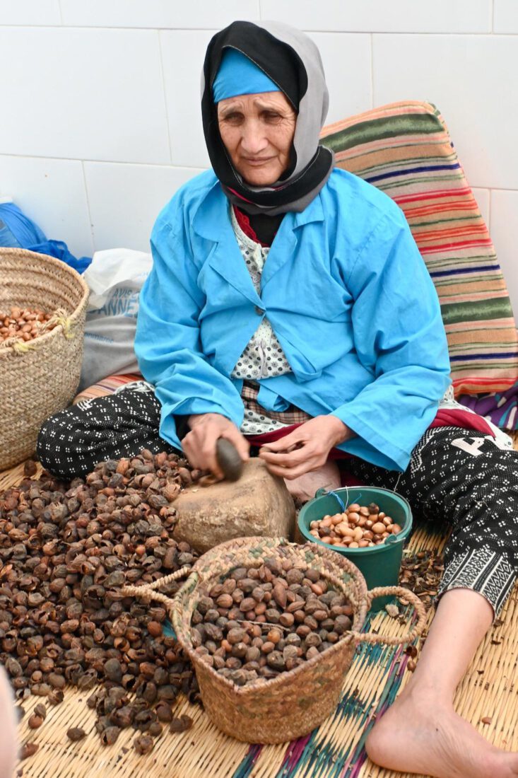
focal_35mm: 52
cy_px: 389
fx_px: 1133
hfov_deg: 25.7
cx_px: 259
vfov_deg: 37.9
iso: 3600
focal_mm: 35
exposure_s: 1/60
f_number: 5.3
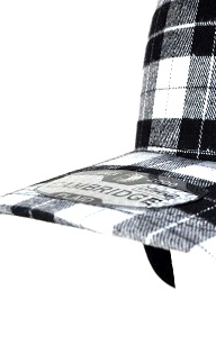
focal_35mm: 77
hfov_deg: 15.8
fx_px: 725
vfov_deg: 26.7
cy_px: 135
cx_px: 304
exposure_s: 1/200
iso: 200
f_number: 7.1
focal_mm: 24
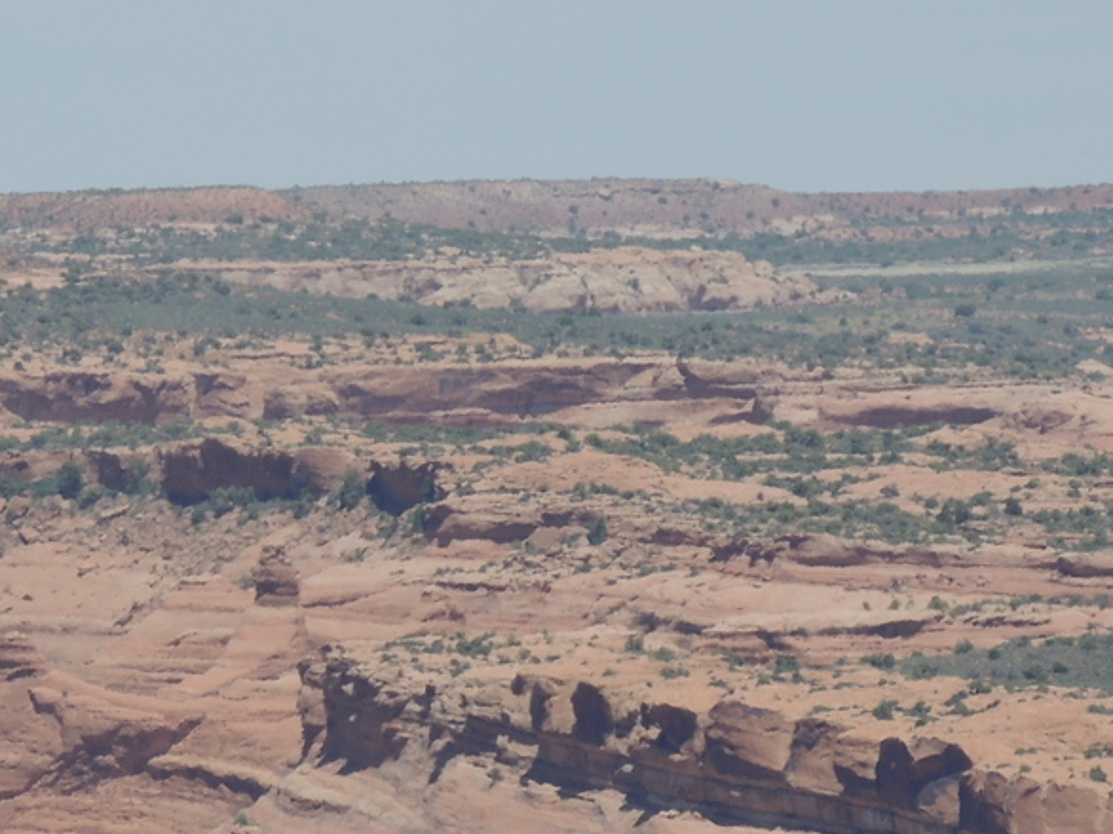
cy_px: 798
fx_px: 24587
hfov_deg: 2.6
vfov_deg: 1.9
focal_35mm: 765
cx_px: 270
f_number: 4.8
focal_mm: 62.4
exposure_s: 1/800
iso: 100
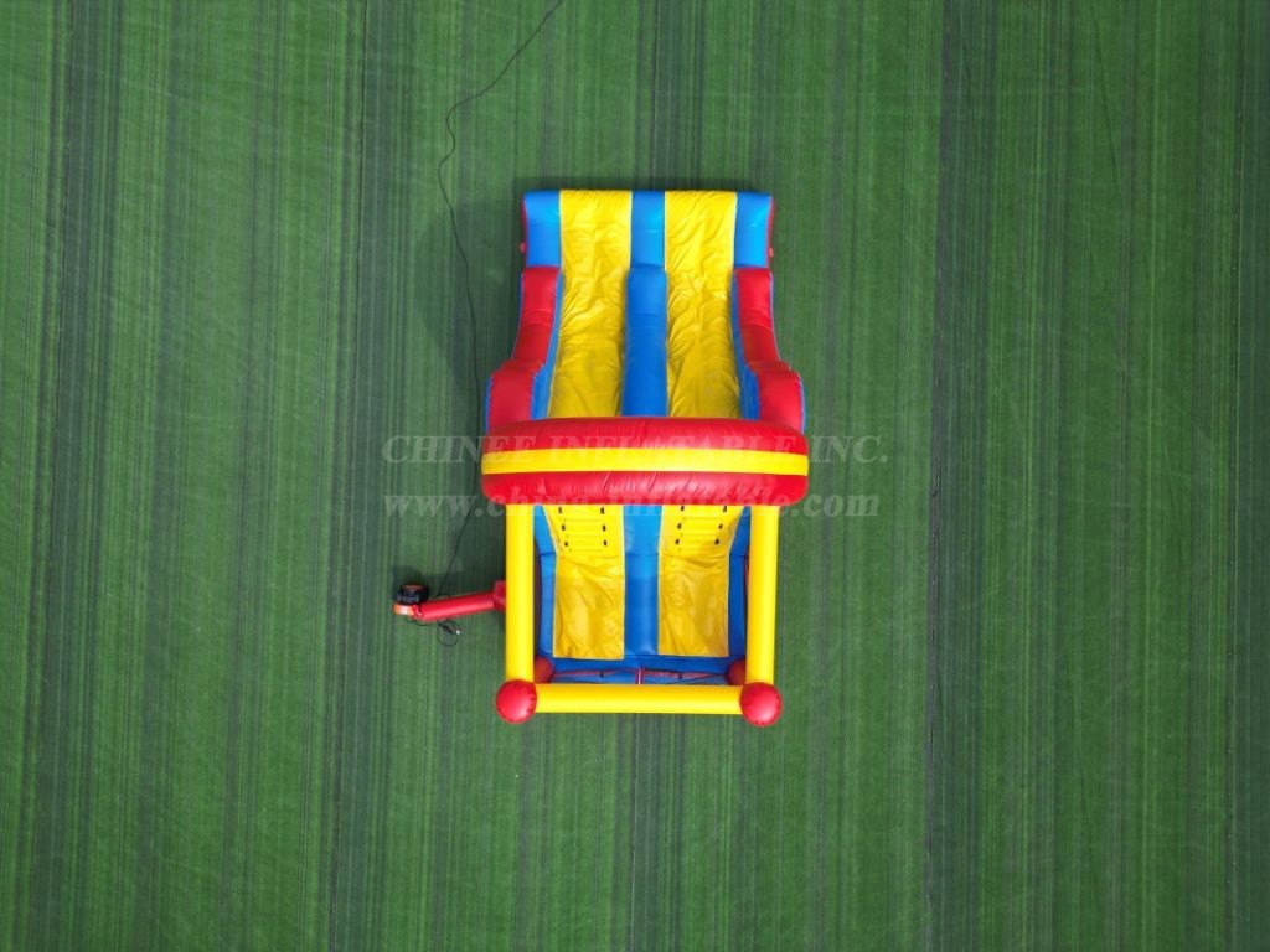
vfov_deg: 56.8
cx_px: 635
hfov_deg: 71.6
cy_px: 476
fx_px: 881
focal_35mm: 24
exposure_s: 1/2000
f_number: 1.7
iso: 100
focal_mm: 6.72
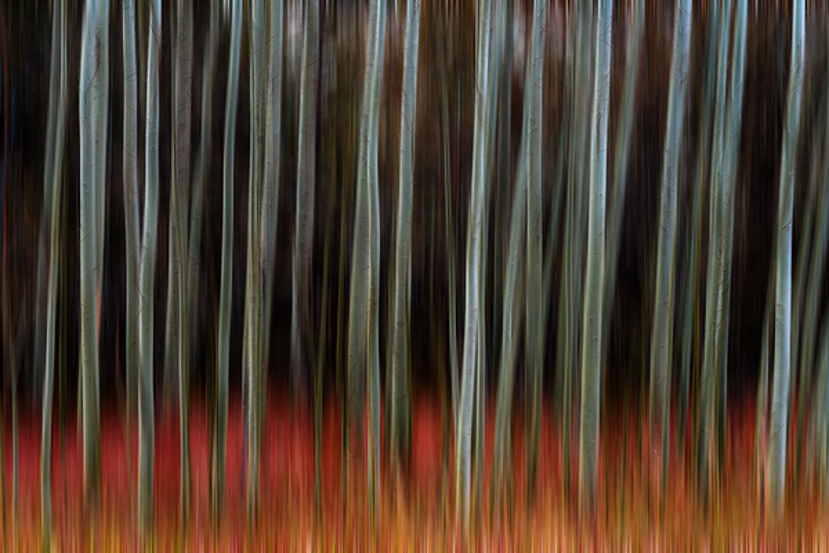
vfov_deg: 18.2
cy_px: 276
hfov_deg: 27.0
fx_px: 1727
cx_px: 414
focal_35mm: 75
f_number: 8
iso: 400
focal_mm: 75
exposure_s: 1/200
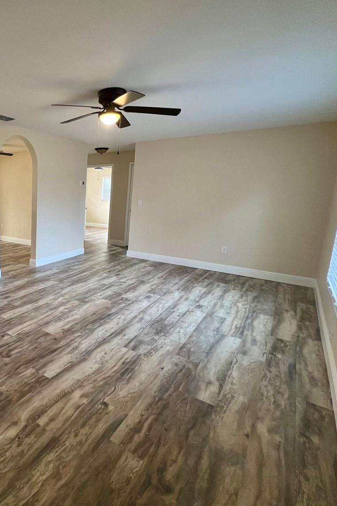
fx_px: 267
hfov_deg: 54.3
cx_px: 21
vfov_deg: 86.9
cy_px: 243
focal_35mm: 19
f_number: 1.8
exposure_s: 1/120
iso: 250
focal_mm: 1.57
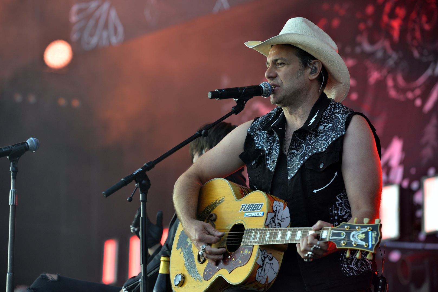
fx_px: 1704
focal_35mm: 140
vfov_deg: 9.8
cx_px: 219
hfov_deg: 14.6
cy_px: 146
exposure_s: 1/400
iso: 640
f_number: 4.5
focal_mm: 140
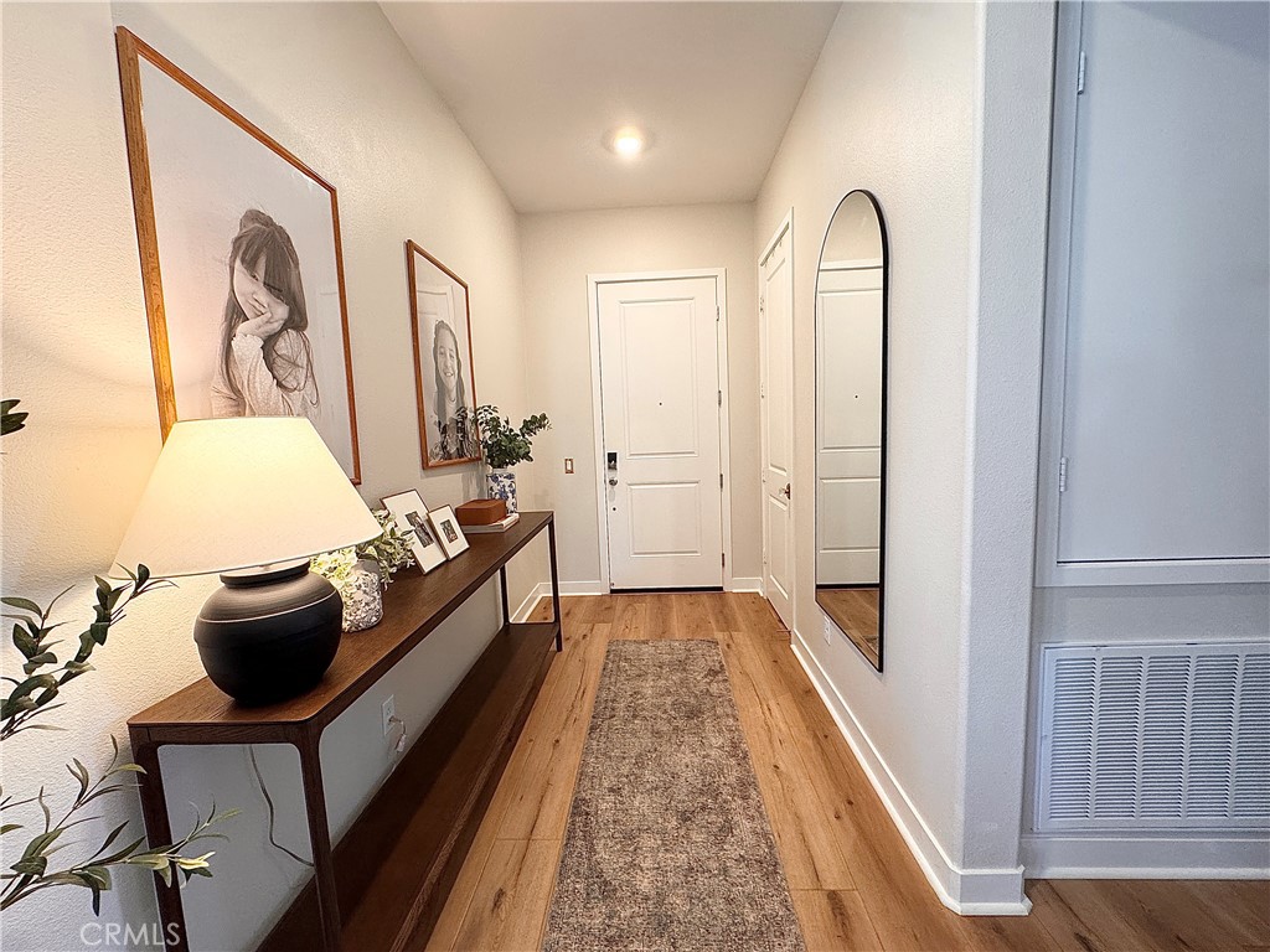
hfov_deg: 102.1
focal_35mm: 14
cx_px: 635
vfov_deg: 85.7
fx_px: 514
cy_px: 476
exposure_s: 1/60
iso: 200
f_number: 2.2
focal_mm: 2.22
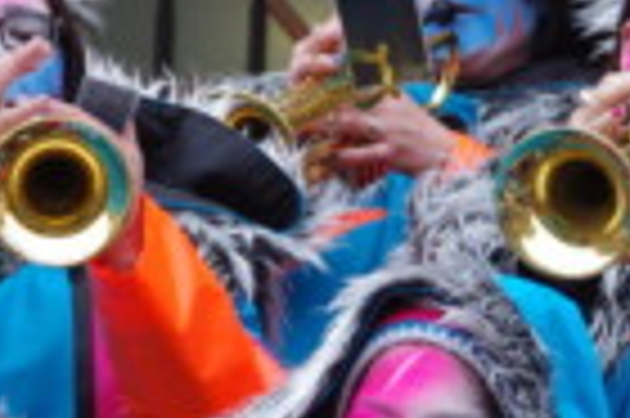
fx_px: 8408
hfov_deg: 4.3
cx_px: 504
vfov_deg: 2.9
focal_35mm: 481
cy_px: 276
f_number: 9
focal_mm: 90
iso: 800
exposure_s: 1/125
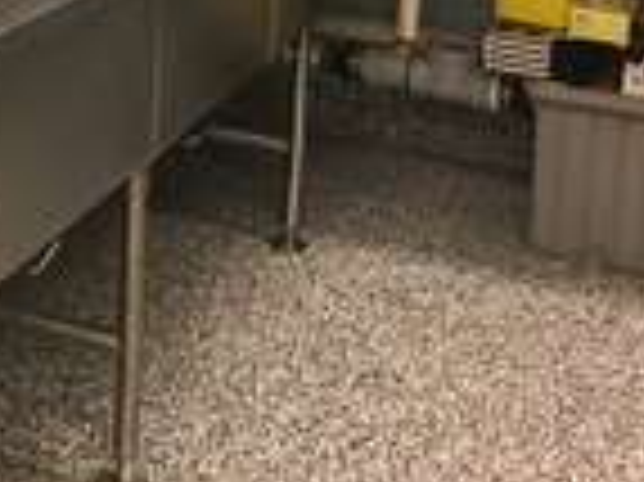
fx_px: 1506
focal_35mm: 81
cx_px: 72
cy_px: -90
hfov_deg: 23.5
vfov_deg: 17.4
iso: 100
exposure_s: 1/10
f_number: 2.2
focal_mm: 4.15
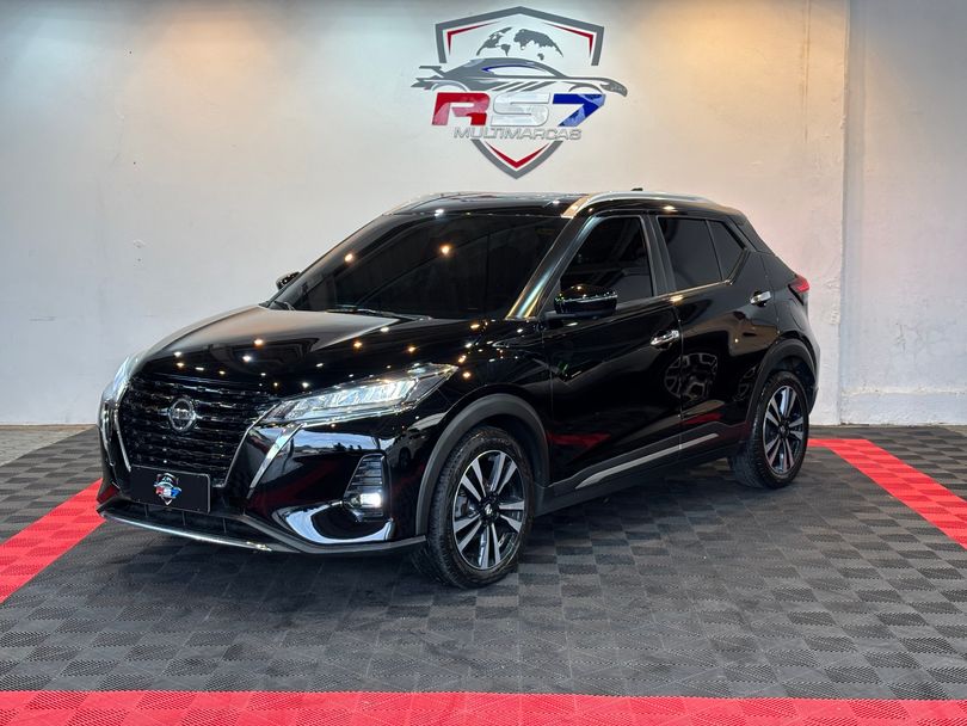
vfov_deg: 28.0
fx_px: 1453
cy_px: 363
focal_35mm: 52
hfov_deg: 36.8
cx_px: 484
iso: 50
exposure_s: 1/120
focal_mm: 5.96
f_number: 1.6
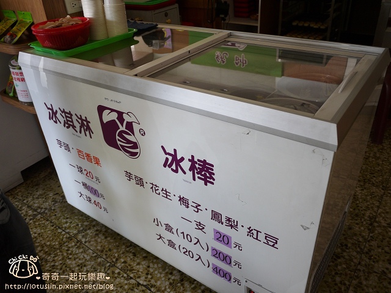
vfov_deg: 49.7
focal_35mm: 28
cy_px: 146
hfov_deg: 63.4
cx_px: 196
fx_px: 316
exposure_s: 1/100
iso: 100
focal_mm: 14
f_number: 2.5
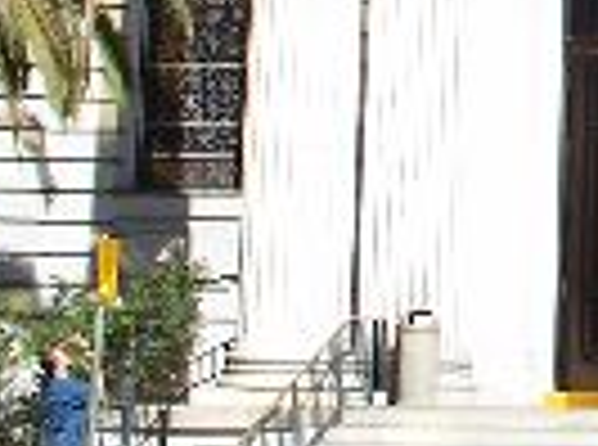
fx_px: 3549
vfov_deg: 6.8
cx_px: 1093
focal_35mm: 206
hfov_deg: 9.2
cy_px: -662
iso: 64
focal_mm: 7.8
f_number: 4
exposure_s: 1/400
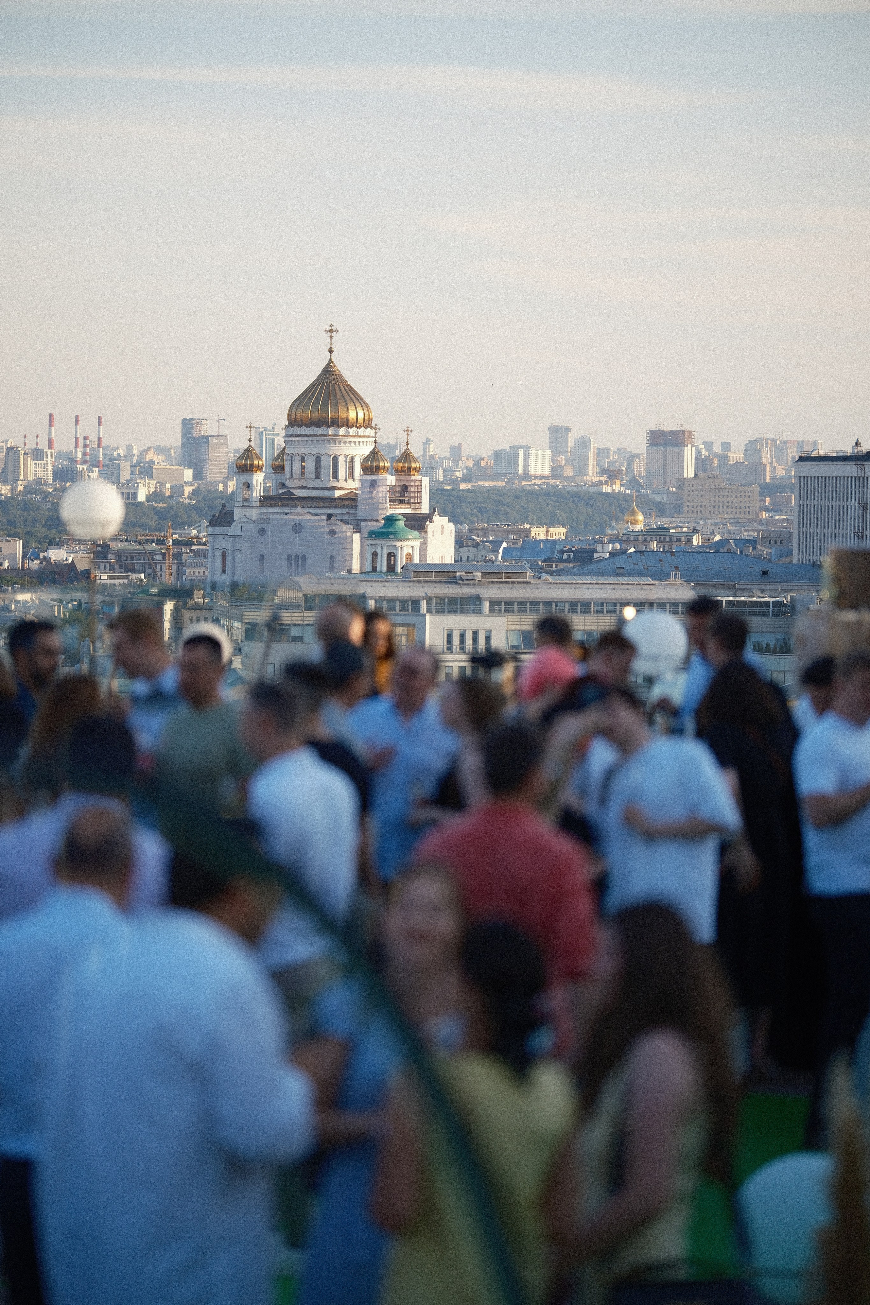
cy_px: 652
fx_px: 4096
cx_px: 435
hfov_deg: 12.1
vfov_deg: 18.1
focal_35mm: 113
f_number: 1.2
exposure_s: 1/3200
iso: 160
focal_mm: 75
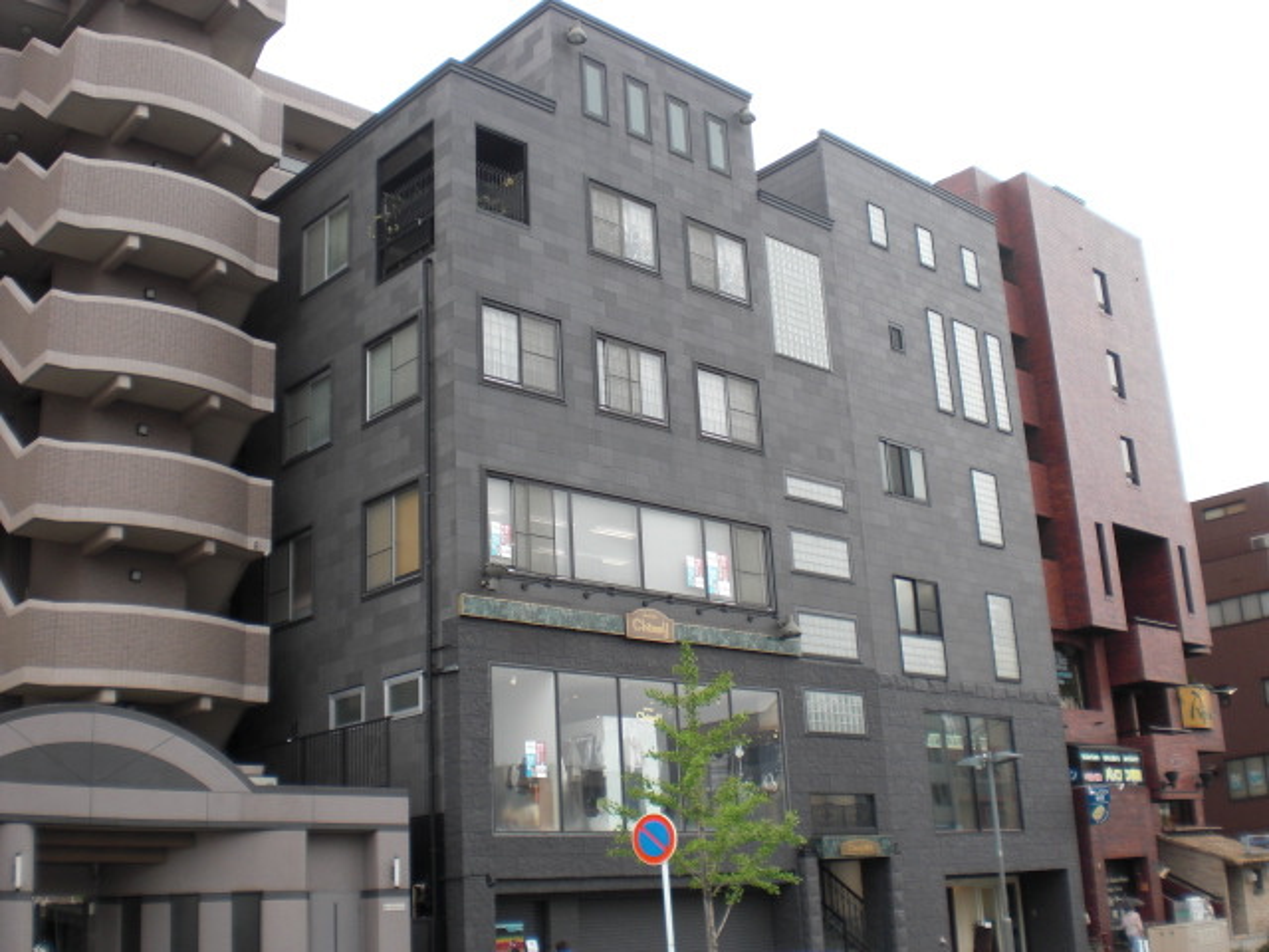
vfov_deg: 37.7
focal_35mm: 38
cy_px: 476
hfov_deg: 49.0
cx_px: 634
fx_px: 1393
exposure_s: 1/200
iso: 64
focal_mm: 6.3
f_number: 3.1
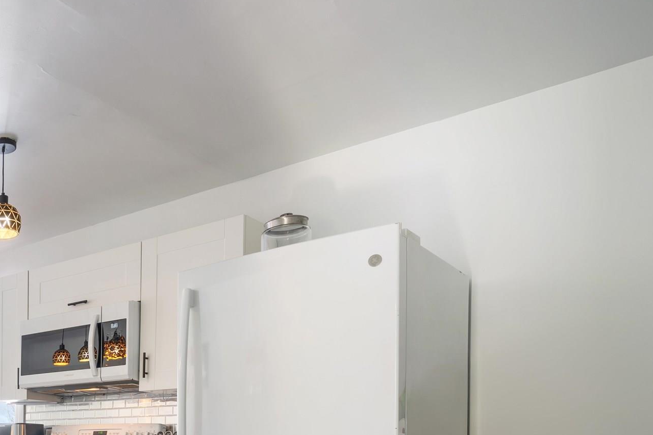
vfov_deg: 32.8
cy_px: 467
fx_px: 653
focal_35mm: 36
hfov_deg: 42.7
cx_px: -50
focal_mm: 15
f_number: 5.6
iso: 200
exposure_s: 1/4
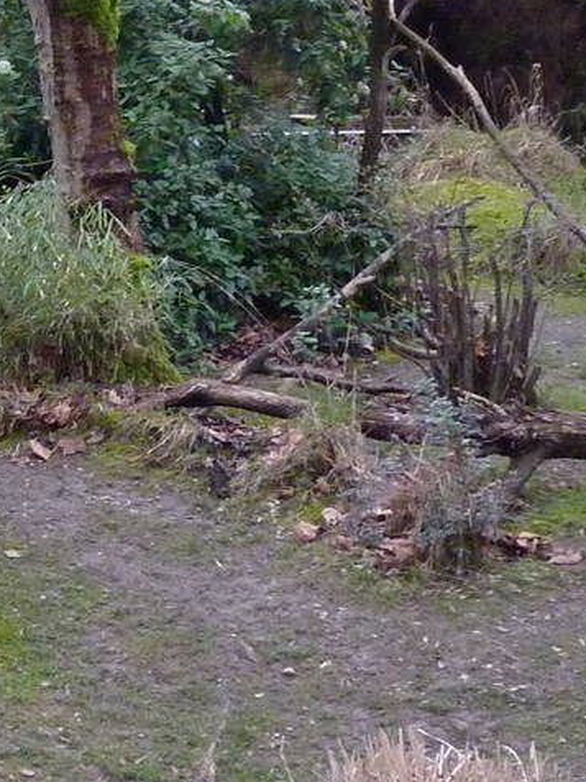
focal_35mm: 84
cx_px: -85
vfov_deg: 23.0
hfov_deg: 16.9
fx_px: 1896
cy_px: 181
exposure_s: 1/125
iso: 400
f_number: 3.3
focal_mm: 4.1
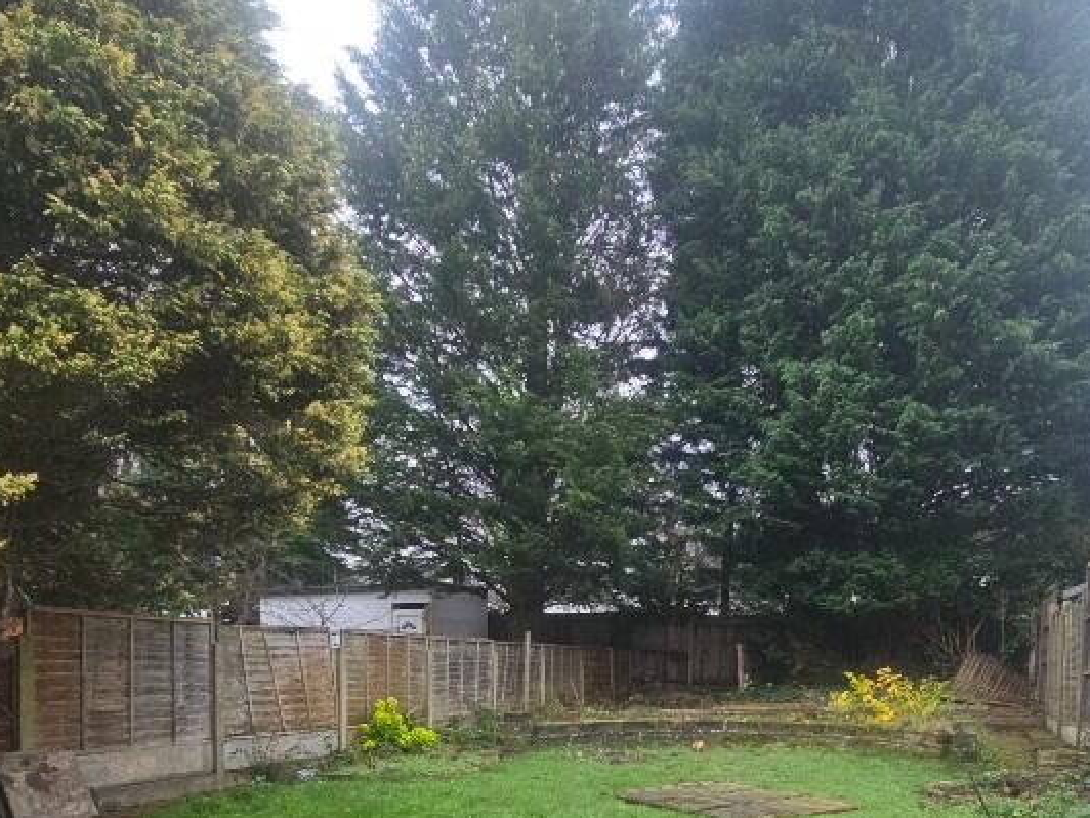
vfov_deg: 49.7
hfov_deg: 69.1
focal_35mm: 25
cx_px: 613
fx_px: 787
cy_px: 715
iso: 80
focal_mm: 2.2
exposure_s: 1/120
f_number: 2.2
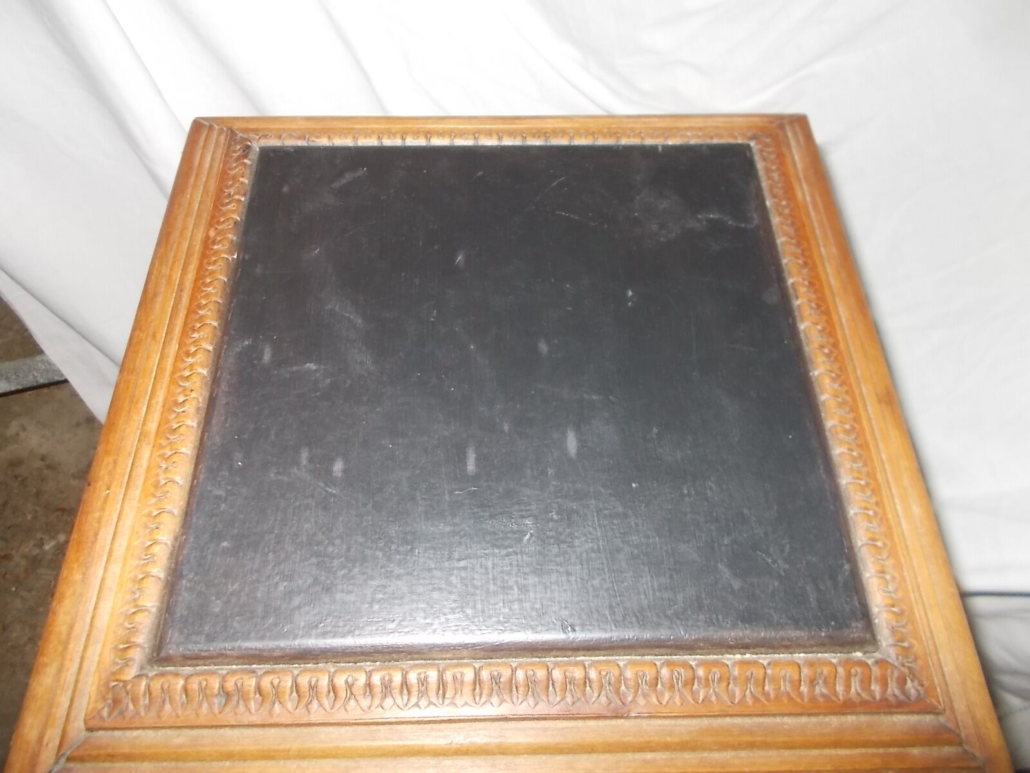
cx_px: 515
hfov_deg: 67.3
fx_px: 774
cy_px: 386
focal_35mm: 26
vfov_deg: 53.1
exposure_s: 1/25
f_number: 3.2
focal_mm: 4.6
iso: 200
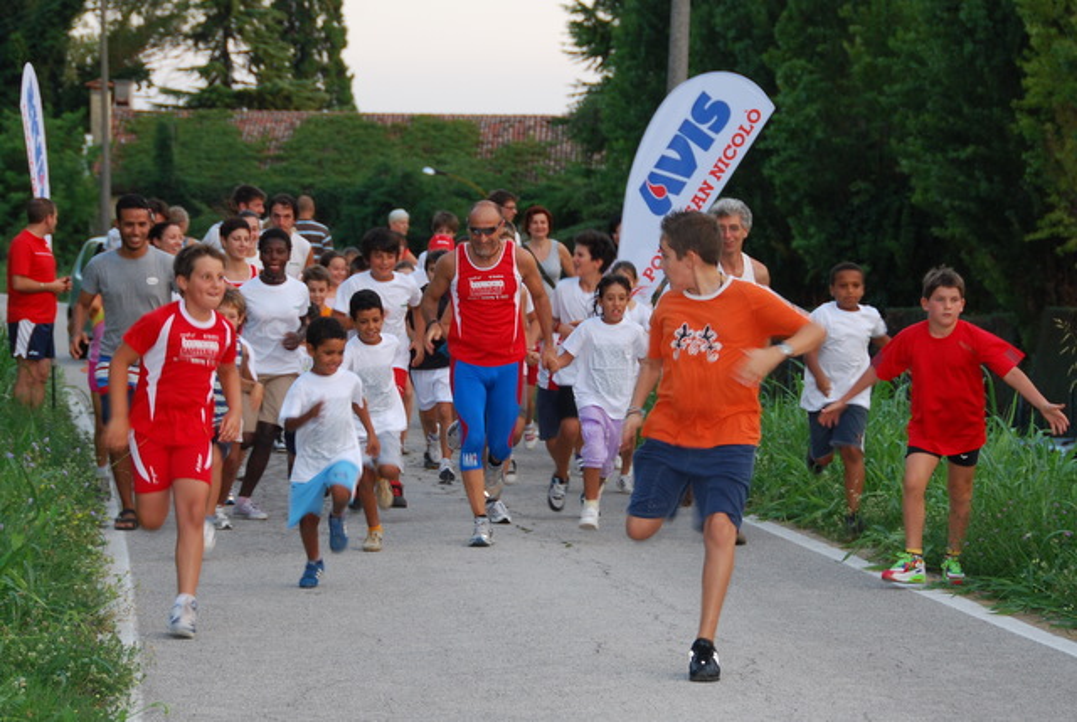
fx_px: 3371
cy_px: 361
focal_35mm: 112
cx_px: 538
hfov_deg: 18.2
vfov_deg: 12.2
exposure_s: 1/60
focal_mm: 75
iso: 250
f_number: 5.3
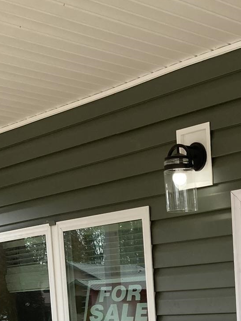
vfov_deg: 22.5
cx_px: 279
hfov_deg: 17.9
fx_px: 734
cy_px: 398
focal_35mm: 79
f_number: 1.8
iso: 20
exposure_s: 1/578
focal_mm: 3.99
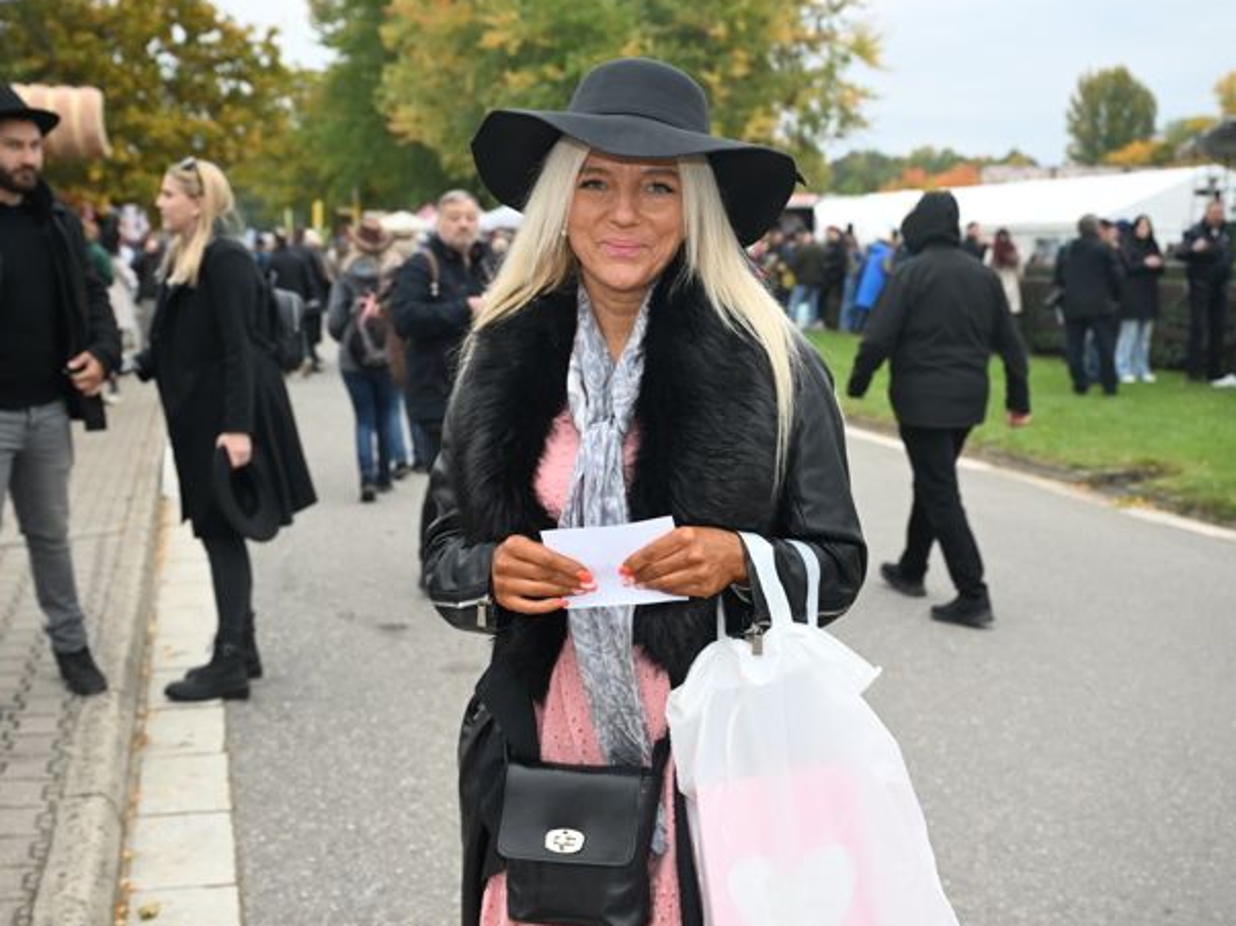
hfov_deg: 43.0
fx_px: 1571
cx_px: 625
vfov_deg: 32.9
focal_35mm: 44
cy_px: 461
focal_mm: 40
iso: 320
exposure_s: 1/250
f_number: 4.5
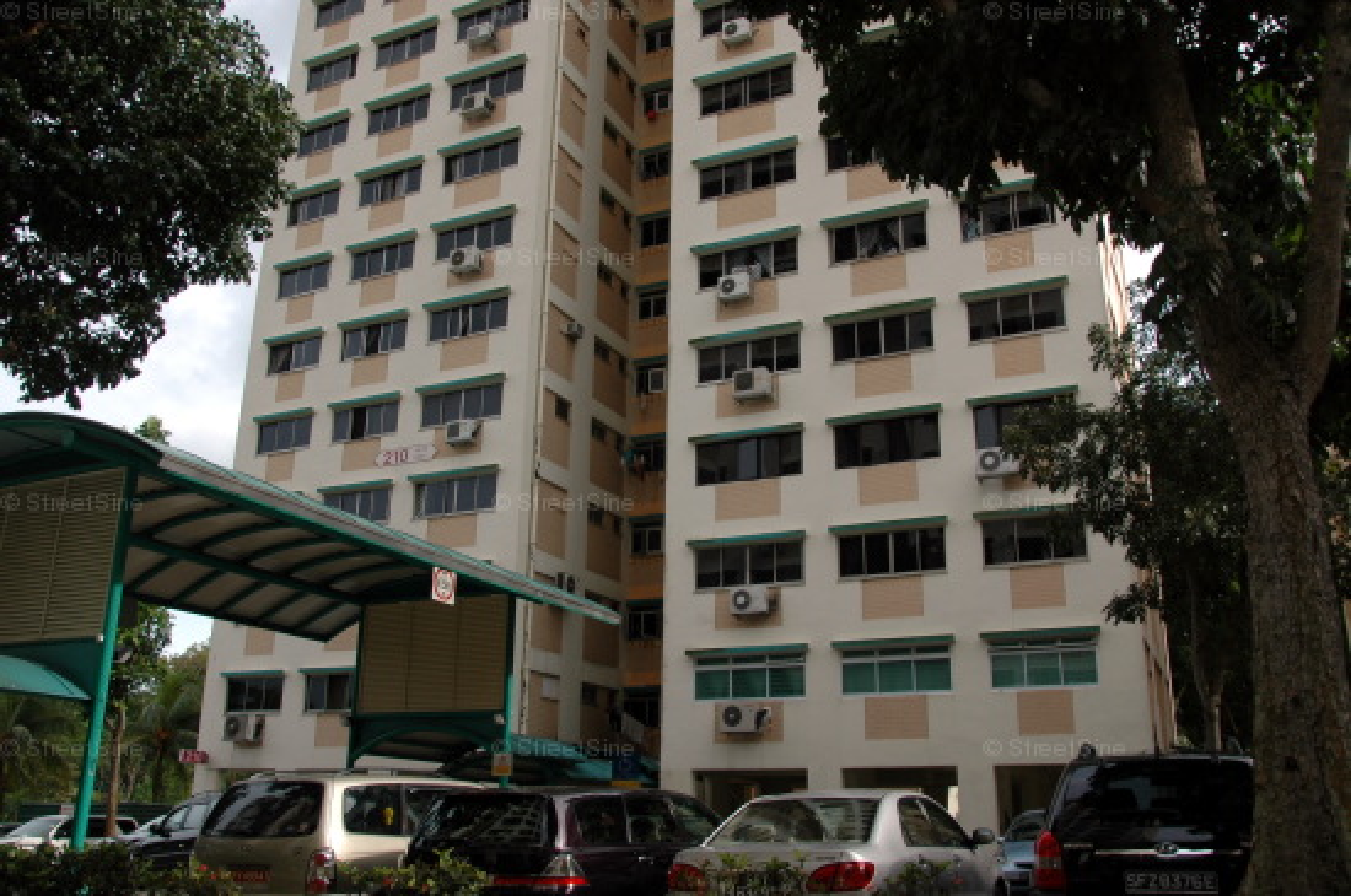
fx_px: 1124
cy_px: 448
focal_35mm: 30
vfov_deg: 43.5
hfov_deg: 62.0
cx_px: 676
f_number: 8
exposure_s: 1/250
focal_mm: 20
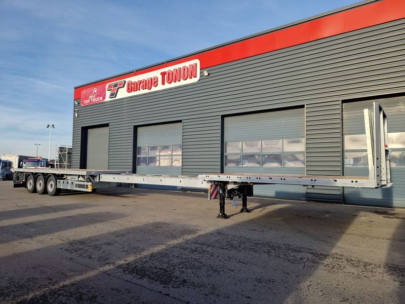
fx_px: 269
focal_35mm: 23
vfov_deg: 58.9
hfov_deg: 73.9
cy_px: 152
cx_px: 202
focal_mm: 5.4
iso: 50
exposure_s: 1/712
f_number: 1.8
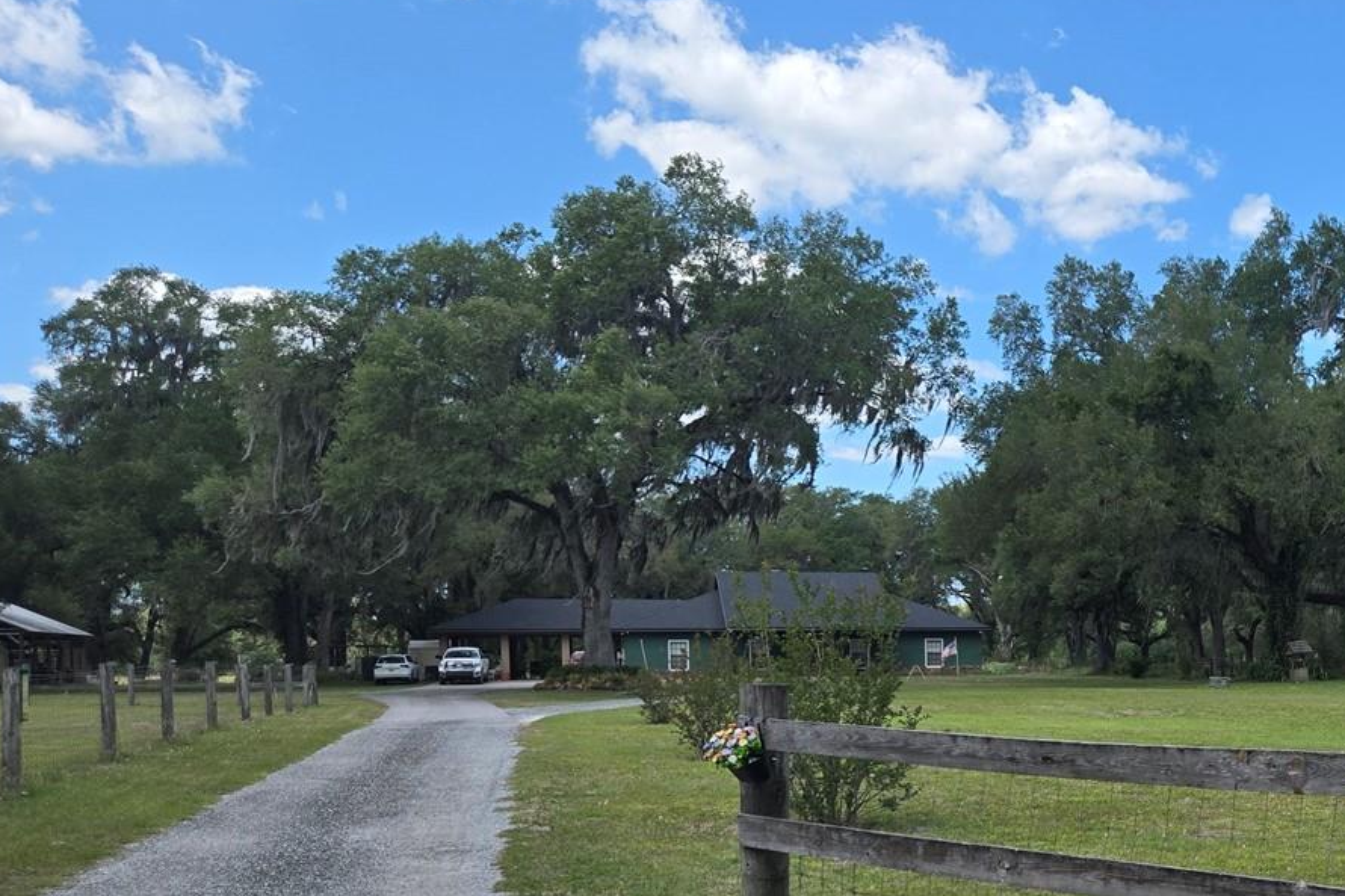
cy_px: 718
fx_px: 1606
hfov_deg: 42.0
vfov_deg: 30.4
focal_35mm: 43
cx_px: 1197
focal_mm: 5.4
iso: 64
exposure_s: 1/2921
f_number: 1.8
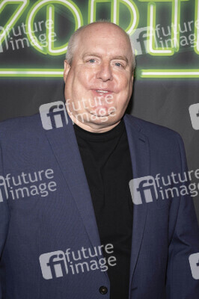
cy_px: 150
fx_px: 532
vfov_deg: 31.4
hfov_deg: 21.2
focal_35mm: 64
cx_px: 100
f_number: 5.6
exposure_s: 1/200
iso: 800
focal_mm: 64
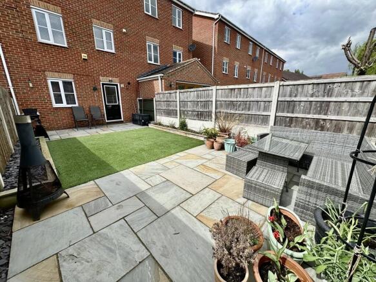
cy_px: 141
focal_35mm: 14
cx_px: 188
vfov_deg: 85.7
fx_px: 152
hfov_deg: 102.1
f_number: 2.2
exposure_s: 1/1795
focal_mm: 2.22
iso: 40
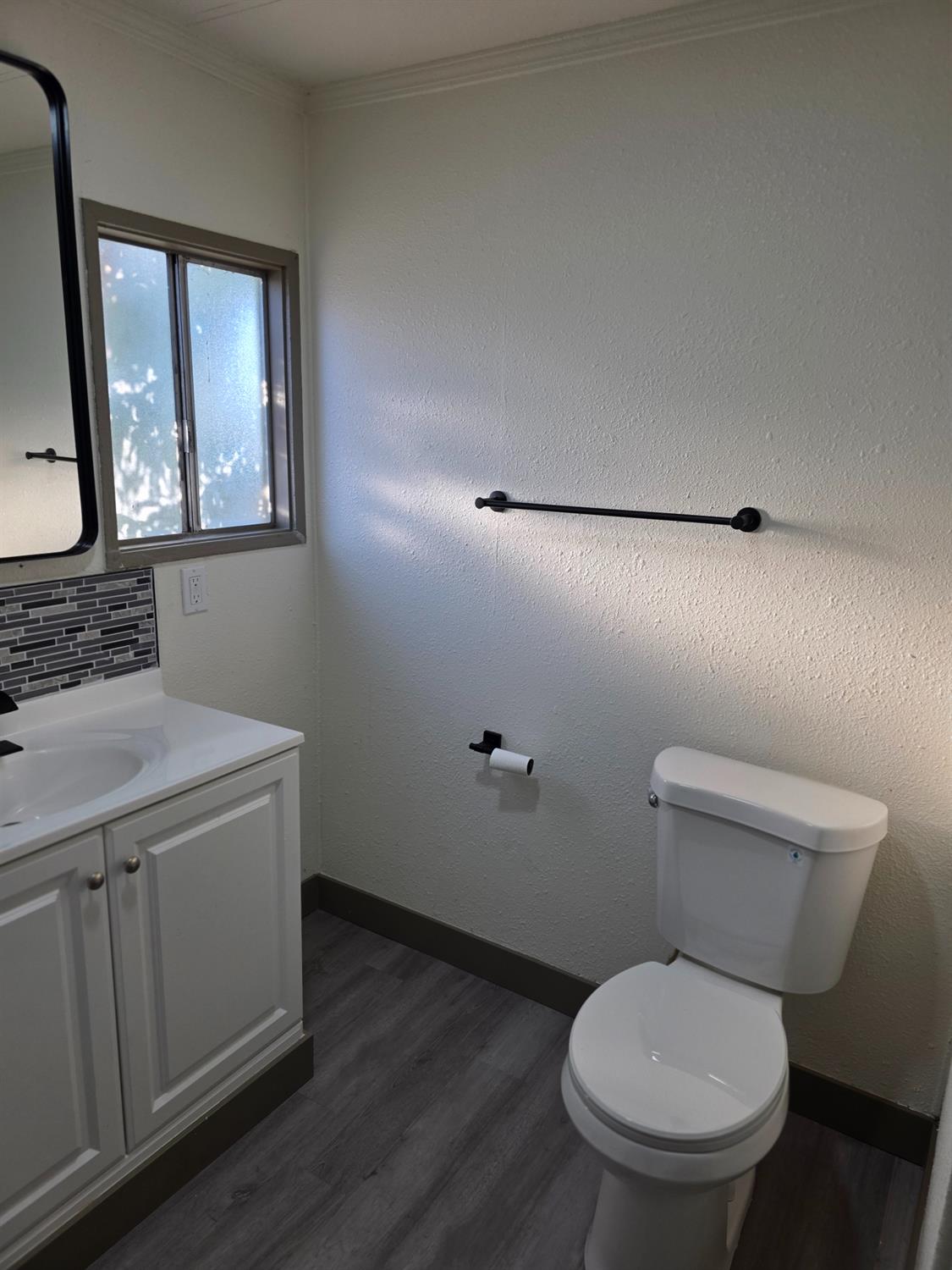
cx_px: 476
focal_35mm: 23
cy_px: 635
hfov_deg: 58.9
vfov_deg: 73.9
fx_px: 843
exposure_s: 1/120
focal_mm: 6.3
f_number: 1.7
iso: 50
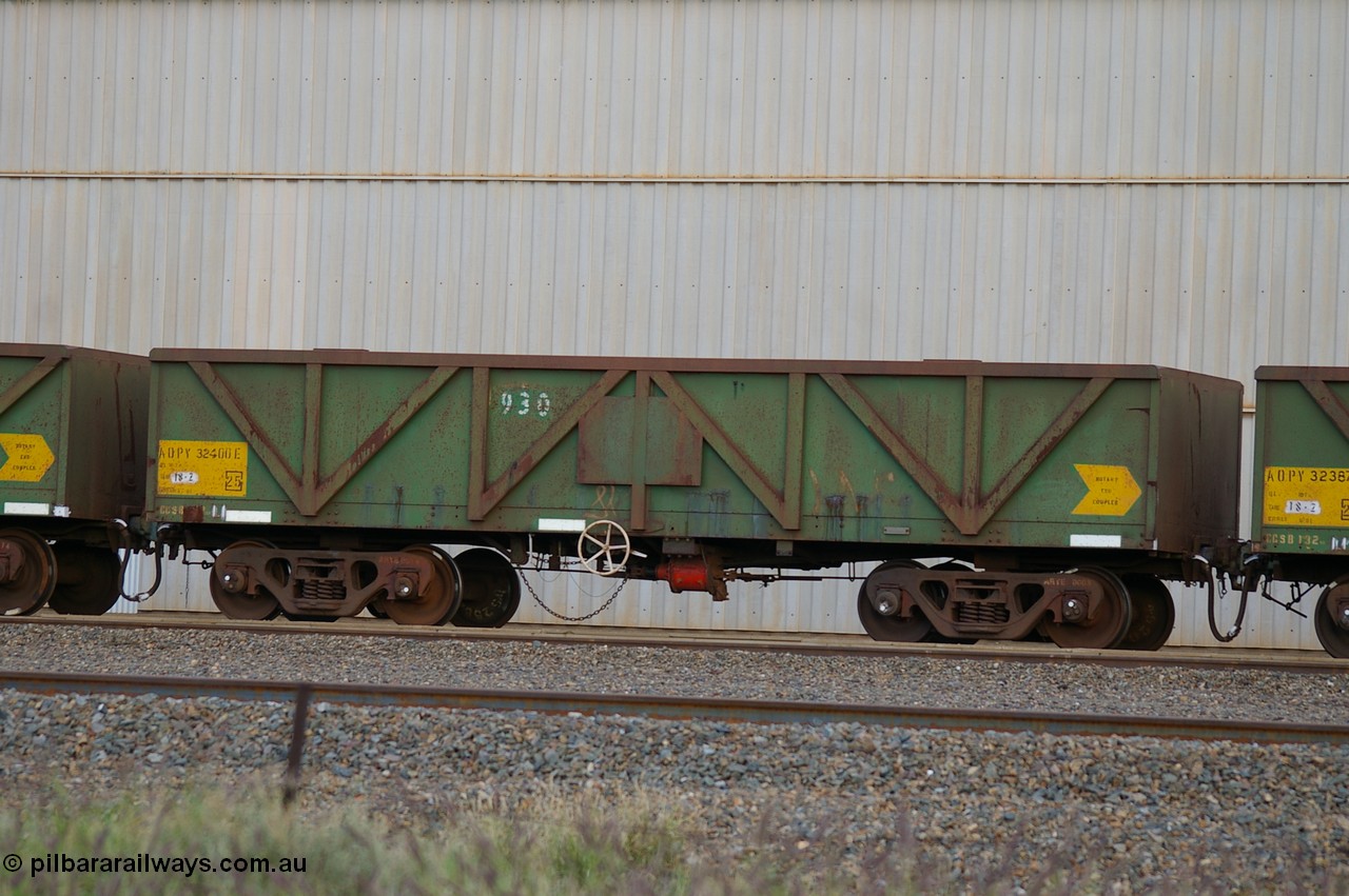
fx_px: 5616
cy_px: 448
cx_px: 674
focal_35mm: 150
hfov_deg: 13.7
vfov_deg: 9.1
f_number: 4.5
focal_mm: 100
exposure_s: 1/125
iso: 200
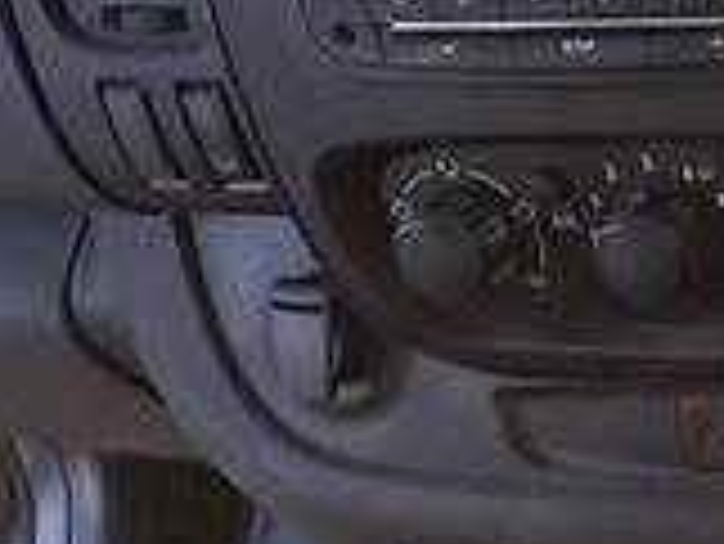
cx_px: 1574
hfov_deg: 16.5
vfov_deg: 18.0
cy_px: -112
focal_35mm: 78
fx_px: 1633
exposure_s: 1/130
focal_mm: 2.22
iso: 100
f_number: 2.2
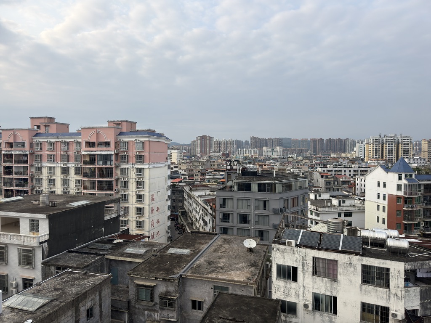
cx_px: 216
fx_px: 299
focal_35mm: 24
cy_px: 162
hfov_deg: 71.6
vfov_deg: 56.8
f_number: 1.78
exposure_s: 1/2571
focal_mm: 6.76
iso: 64
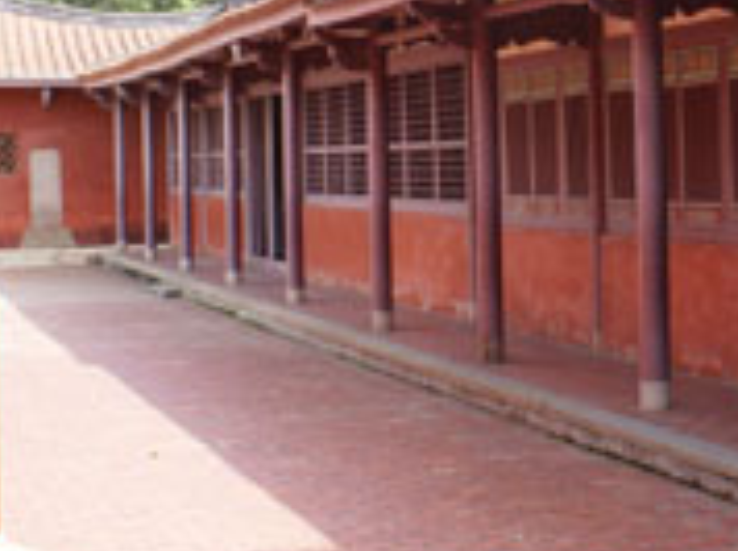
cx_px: 560
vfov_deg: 19.8
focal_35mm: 73
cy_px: 72
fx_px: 1554
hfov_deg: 26.3
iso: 100
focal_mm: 20
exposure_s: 1/60
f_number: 8
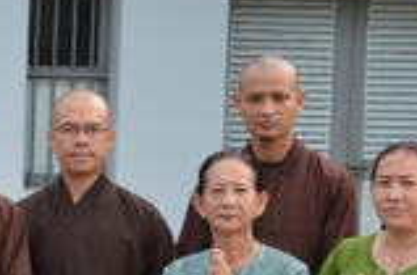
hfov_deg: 8.6
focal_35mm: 233
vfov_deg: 5.9
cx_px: -228
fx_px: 2691
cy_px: 234
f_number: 8
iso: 1000
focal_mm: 38
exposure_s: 1/250
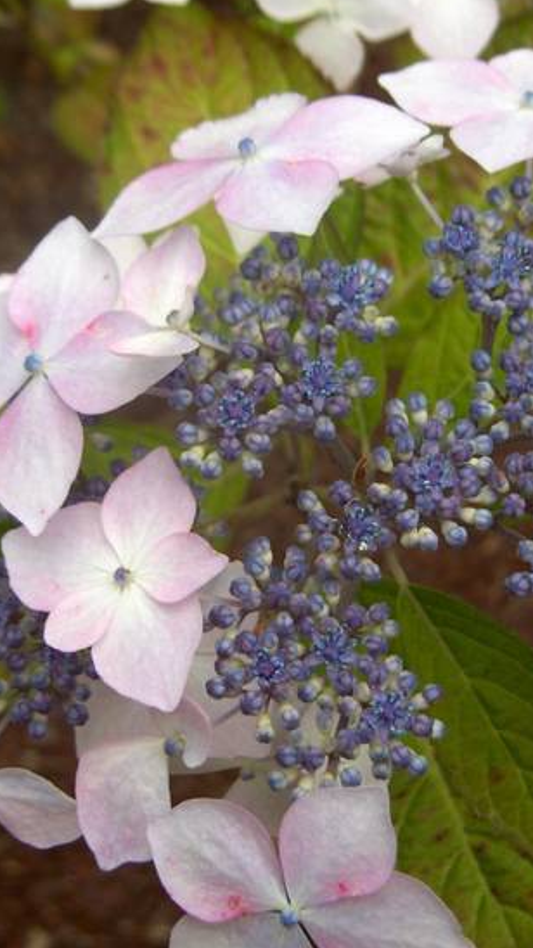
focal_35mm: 62
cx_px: 298
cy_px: 474
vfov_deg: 33.8
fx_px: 1559
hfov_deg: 19.4
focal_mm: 8
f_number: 2.8
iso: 100
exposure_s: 1/126
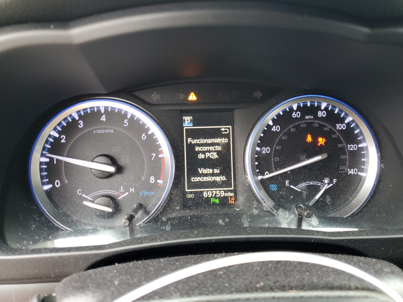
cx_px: 202
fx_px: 303
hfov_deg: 67.3
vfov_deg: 53.1
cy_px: 151
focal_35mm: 26
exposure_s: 1/60.2
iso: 98
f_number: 1.5
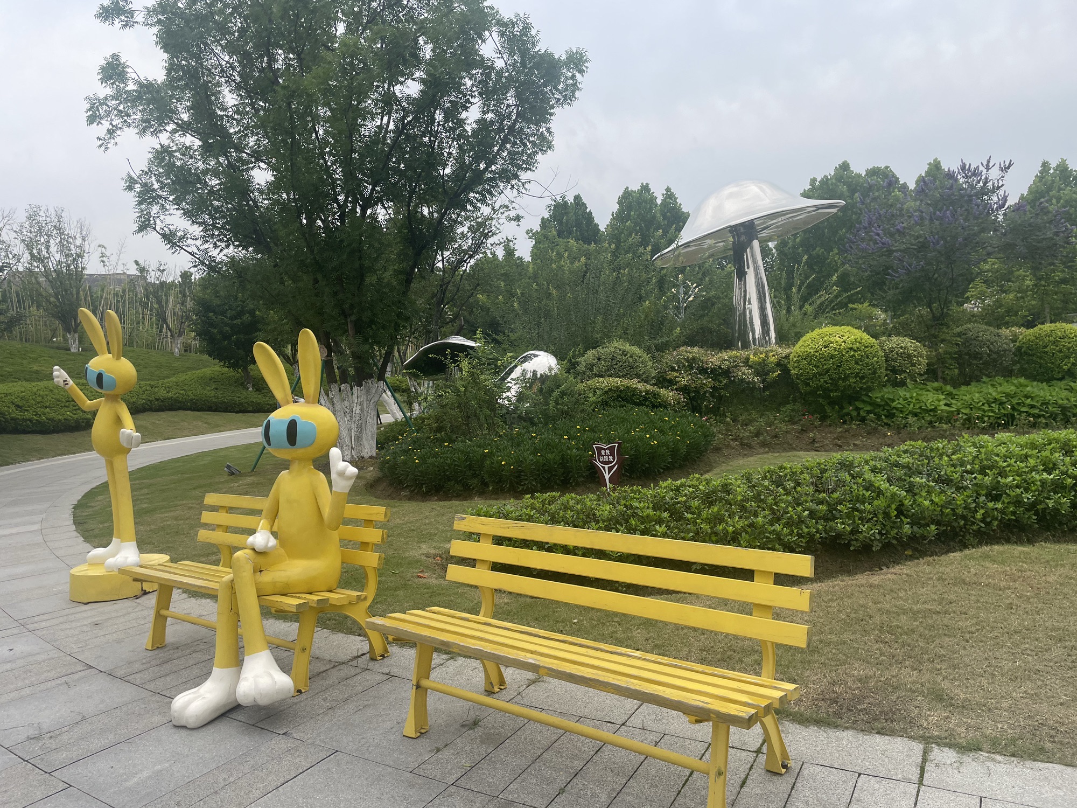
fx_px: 809
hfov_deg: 67.3
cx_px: 538
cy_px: 404
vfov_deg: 53.1
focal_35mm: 26
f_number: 1.6
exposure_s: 1/812
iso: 32
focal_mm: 4.2
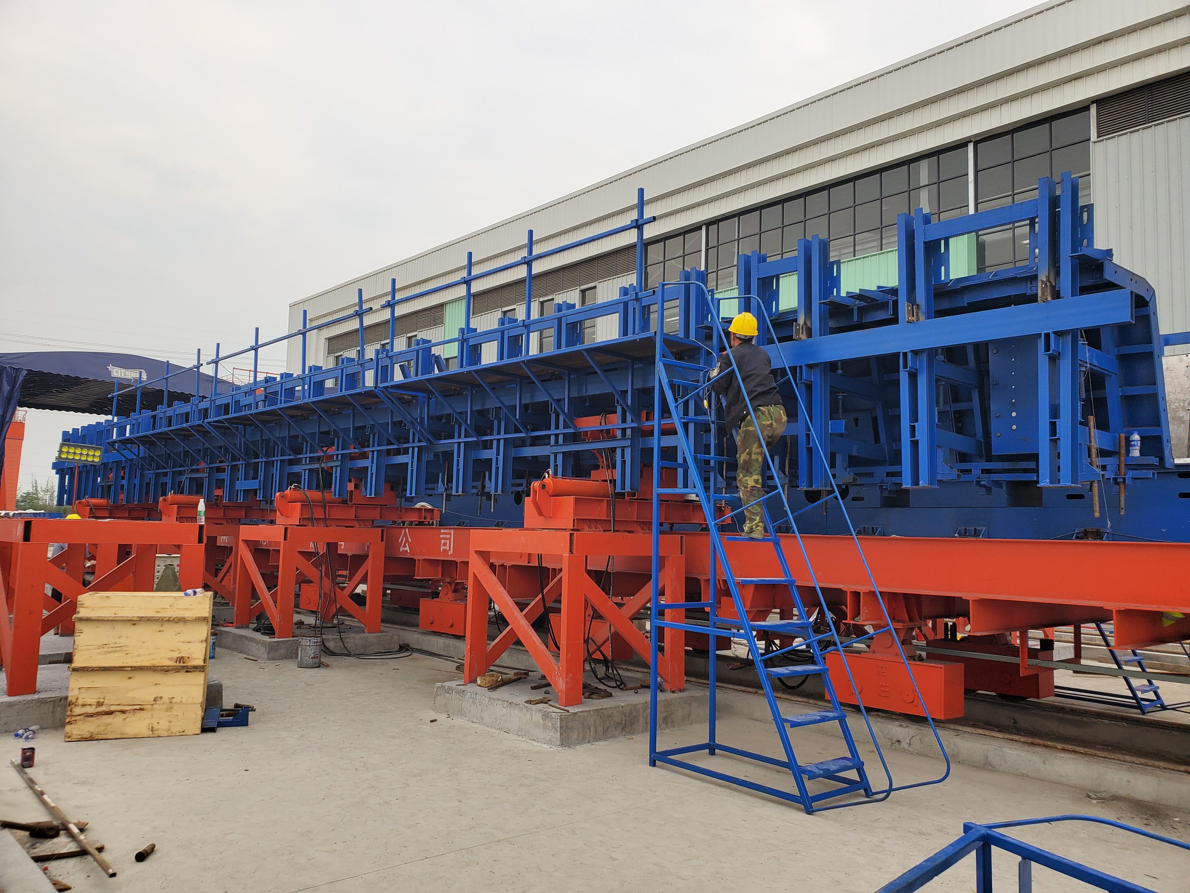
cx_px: 595
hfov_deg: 67.3
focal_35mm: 26
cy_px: 446
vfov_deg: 53.1
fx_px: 894
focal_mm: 4.3
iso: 50
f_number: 2.4
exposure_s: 1/156
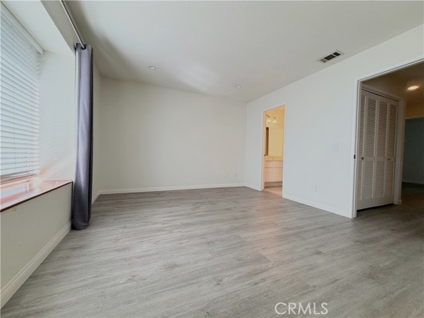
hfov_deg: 102.1
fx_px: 171
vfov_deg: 85.7
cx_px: 212
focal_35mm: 14
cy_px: 159
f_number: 2.2
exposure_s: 1/120
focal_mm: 2.22
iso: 125
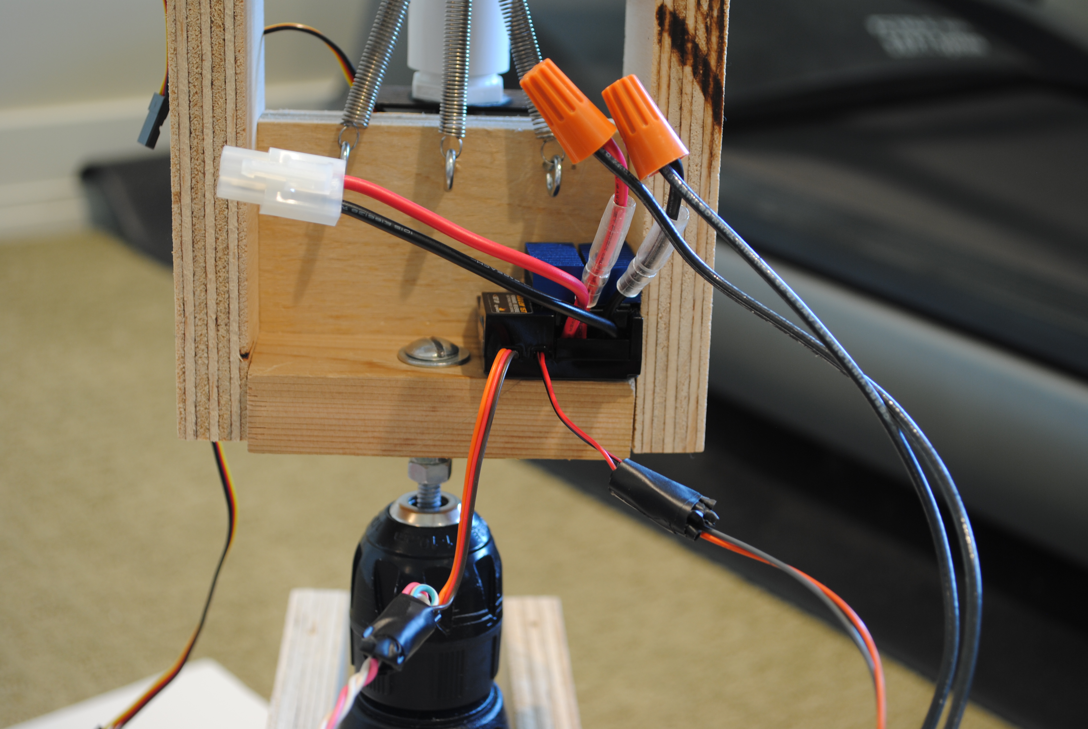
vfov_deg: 22.7
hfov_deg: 33.4
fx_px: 1816
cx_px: 544
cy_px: 364
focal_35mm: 60
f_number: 5.3
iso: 100
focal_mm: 40
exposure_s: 1/3
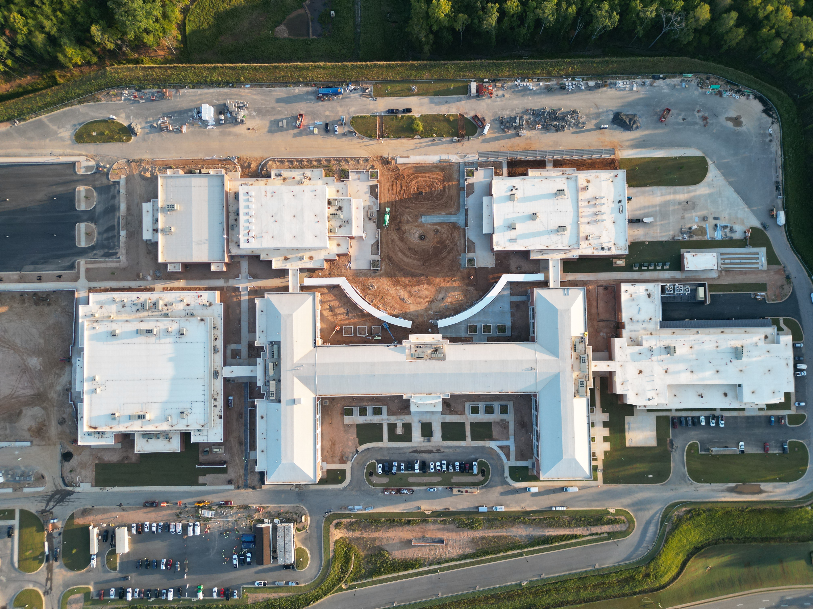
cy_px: 304
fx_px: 564
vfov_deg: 56.8
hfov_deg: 71.6
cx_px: 406
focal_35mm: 24
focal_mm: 6.72
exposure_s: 1/640
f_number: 1.7
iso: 200
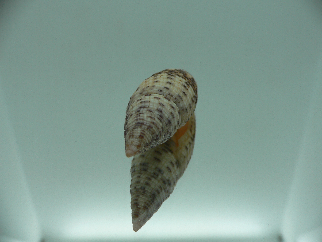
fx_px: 326
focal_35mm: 35
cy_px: 121
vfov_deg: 40.7
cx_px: 161
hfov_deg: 52.6
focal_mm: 4.6
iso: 80
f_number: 2.8
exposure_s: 1/100
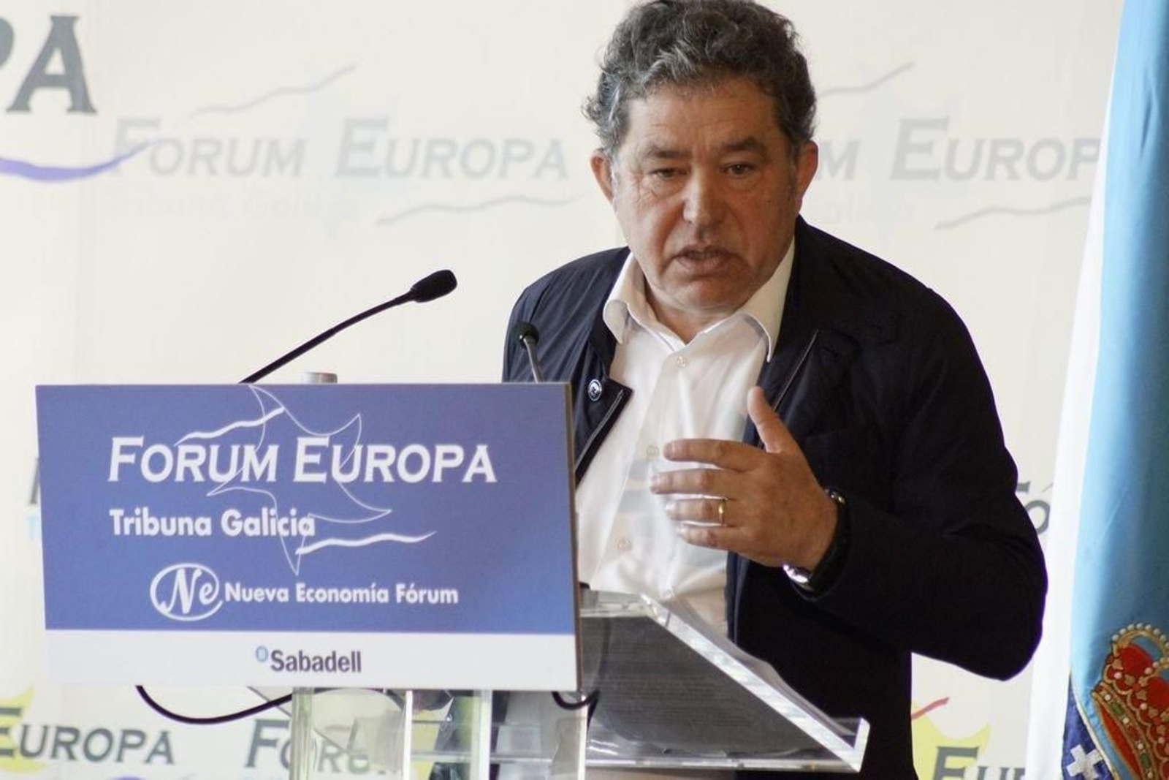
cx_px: 584
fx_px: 10229
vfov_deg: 4.4
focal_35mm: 315
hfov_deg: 6.5
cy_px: 390
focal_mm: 210
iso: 3200
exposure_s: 1/320
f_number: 5.6
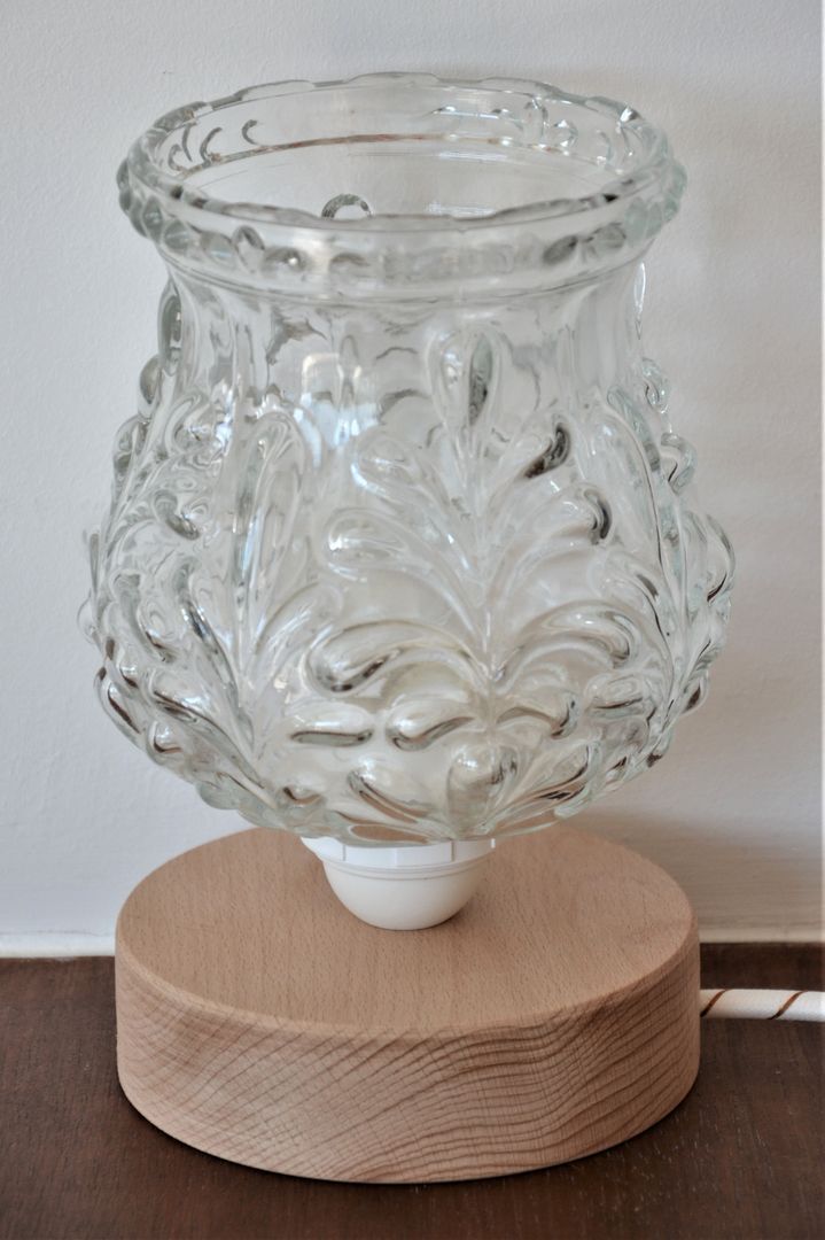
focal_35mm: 158
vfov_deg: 13.0
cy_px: 620
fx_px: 5419
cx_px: 412
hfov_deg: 8.7
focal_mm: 105
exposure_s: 1/200
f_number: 5.6
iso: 400
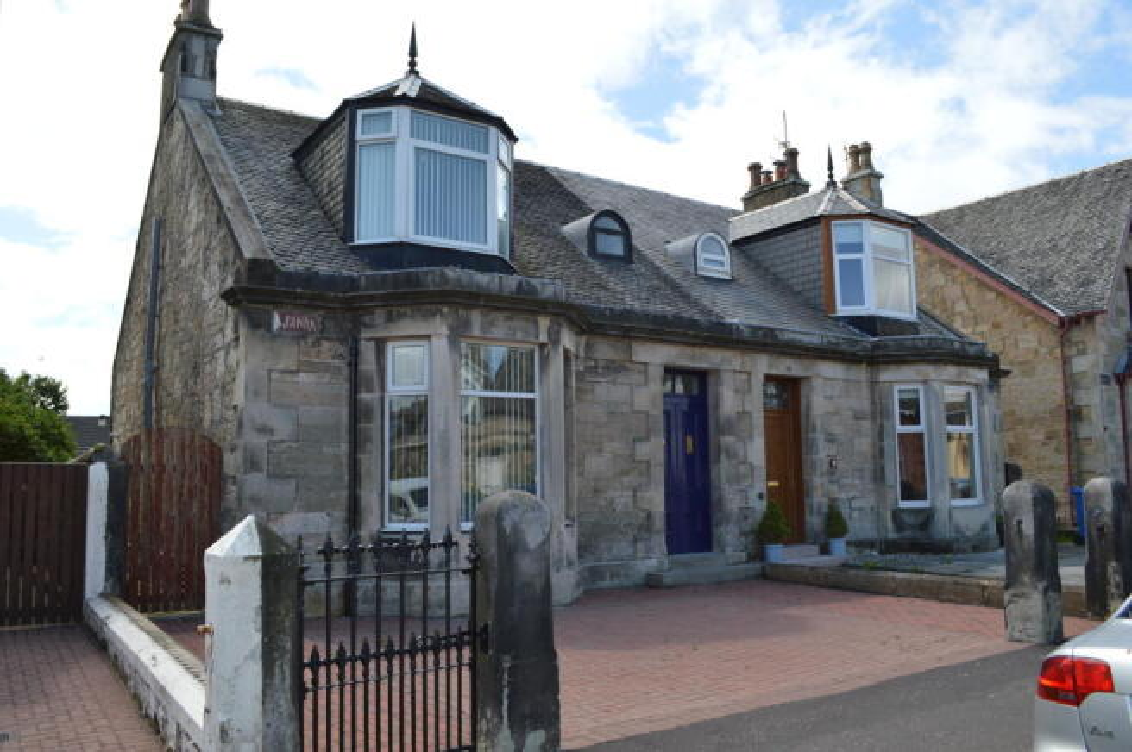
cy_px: 376
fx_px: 848
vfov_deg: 47.8
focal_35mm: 27
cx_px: 566
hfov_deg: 67.4
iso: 100
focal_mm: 18
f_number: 7.1
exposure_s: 1/200
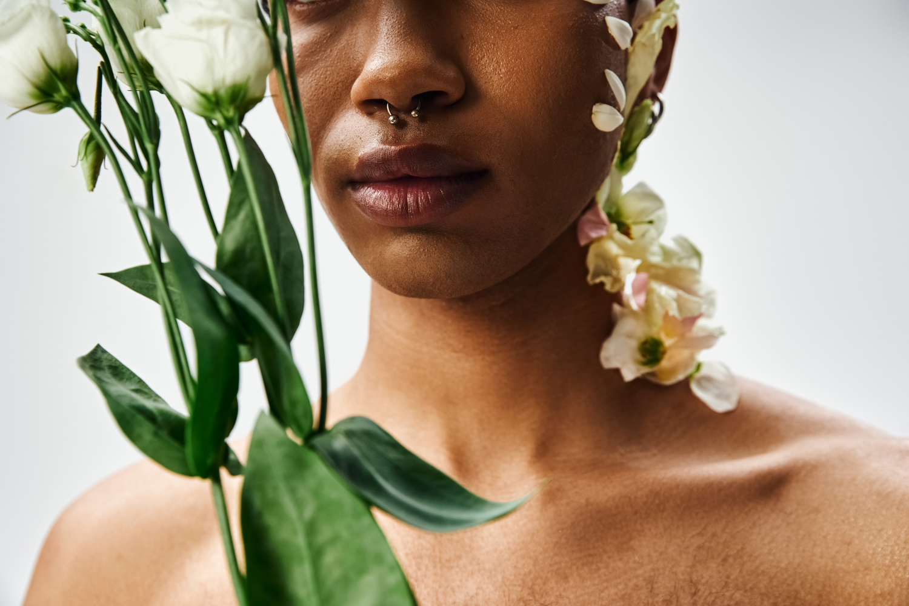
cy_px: 303
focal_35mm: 50
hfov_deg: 39.6
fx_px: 1262
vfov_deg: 27.0
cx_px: 454
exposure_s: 1/160
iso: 160
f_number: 6.3
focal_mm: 50
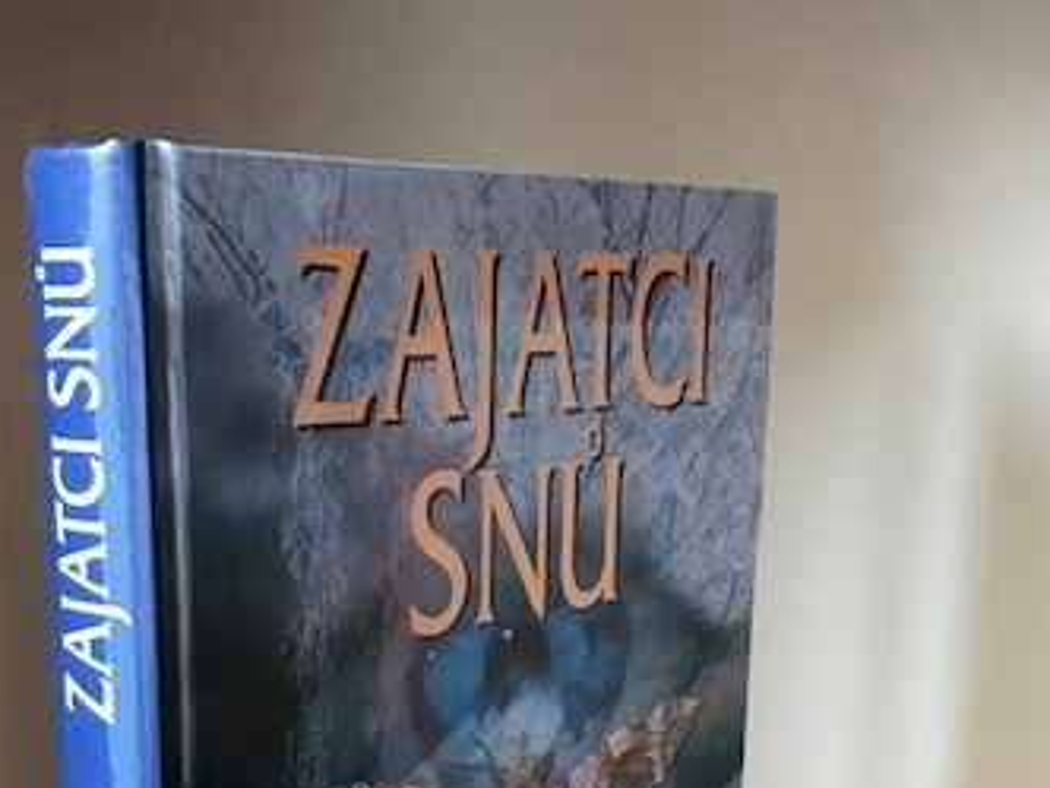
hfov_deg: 35.3
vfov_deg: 25.9
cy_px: 756
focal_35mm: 54
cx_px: 373
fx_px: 1638
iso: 40
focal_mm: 3.99
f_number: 1.8
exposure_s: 1/20
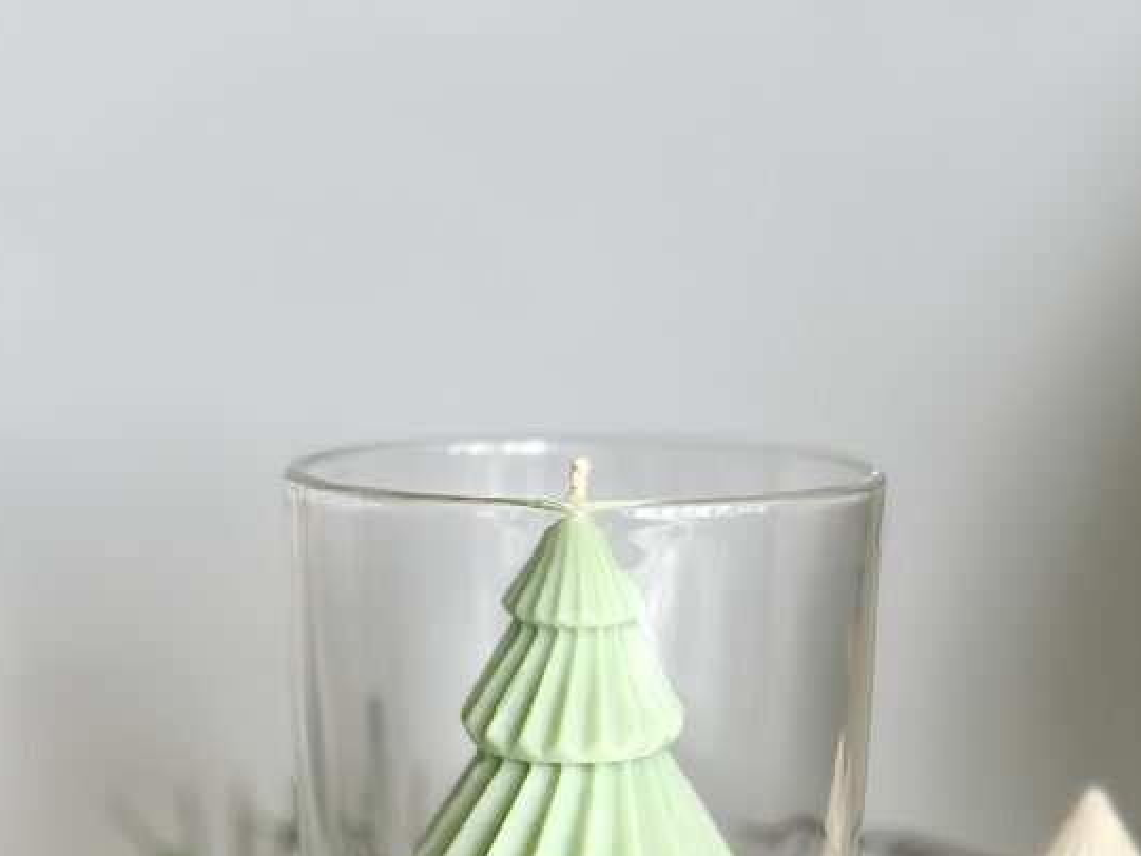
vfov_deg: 20.4
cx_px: 586
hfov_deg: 27.4
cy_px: 742
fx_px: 2341
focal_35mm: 71
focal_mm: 6.86
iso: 100
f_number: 1.78
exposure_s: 1/121
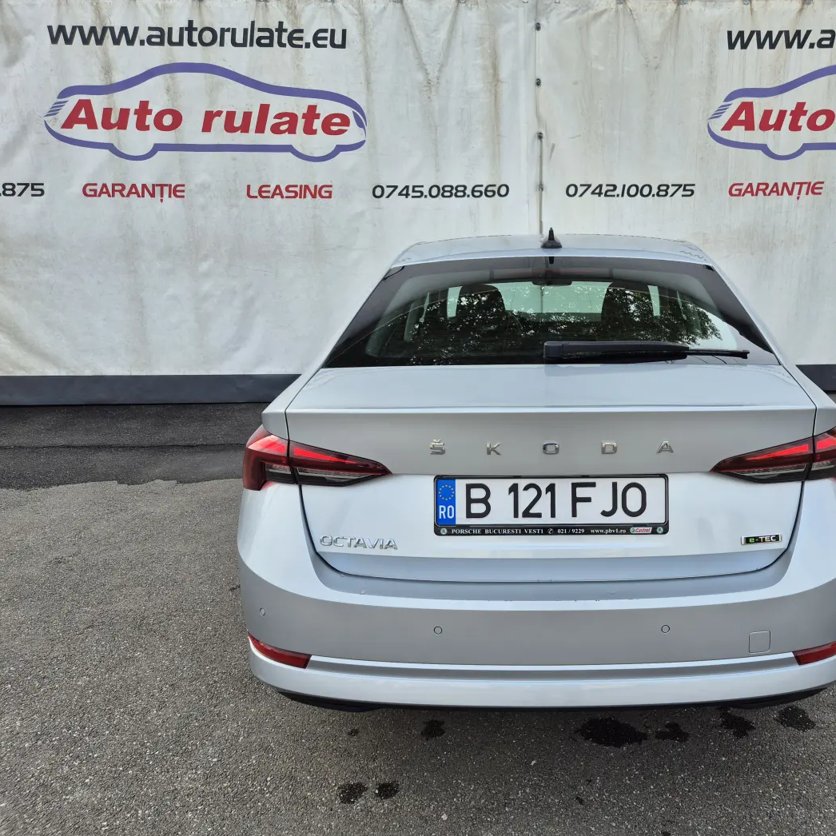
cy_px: 430
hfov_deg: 56.1
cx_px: 555
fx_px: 765
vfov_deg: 57.3
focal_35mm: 28
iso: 25
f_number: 1.8
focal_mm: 5.4
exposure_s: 1/564
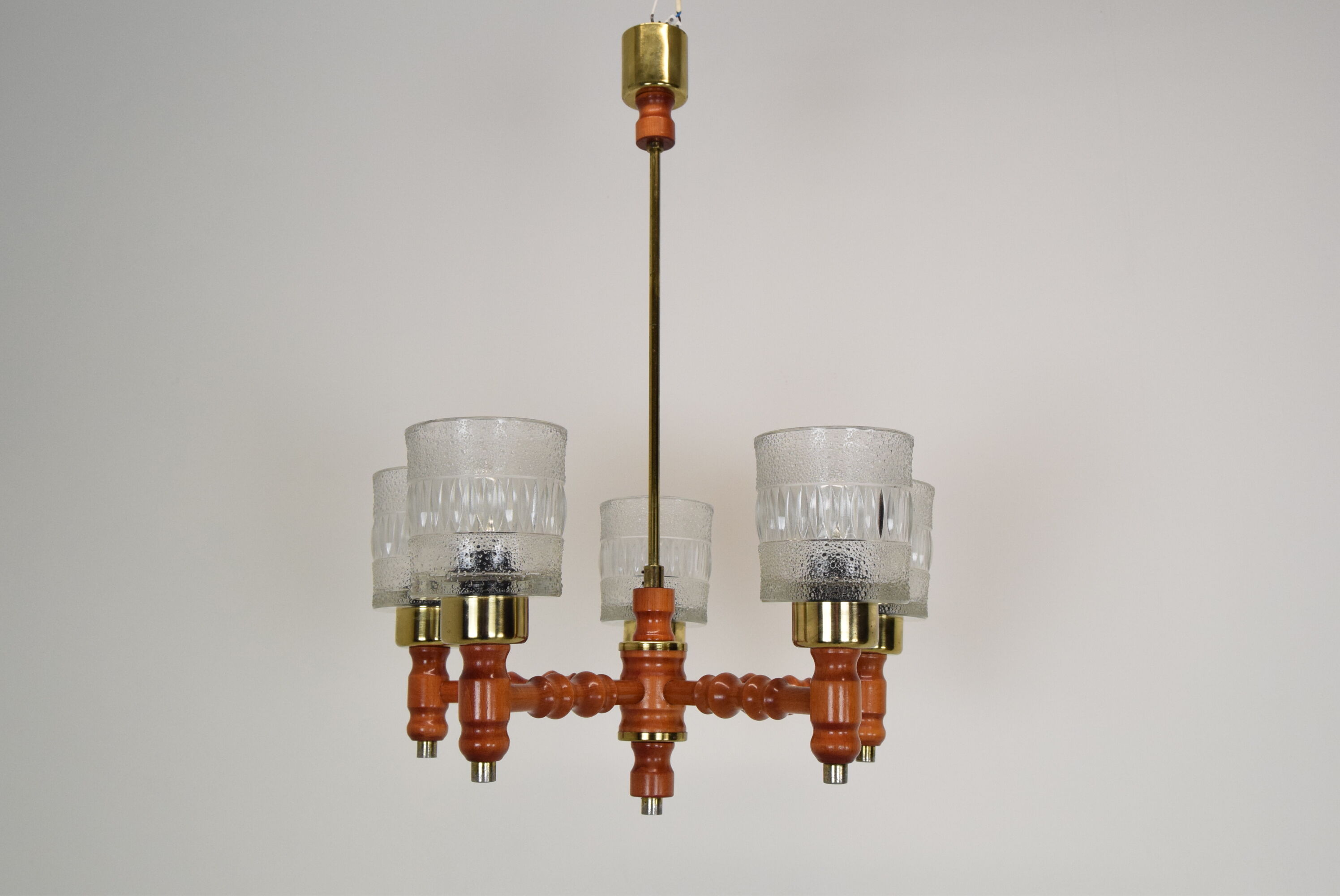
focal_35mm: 34
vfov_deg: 38.4
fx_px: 1285
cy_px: 448
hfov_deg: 55.1
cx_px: 670
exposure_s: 1/250
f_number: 8
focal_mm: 23
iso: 1600
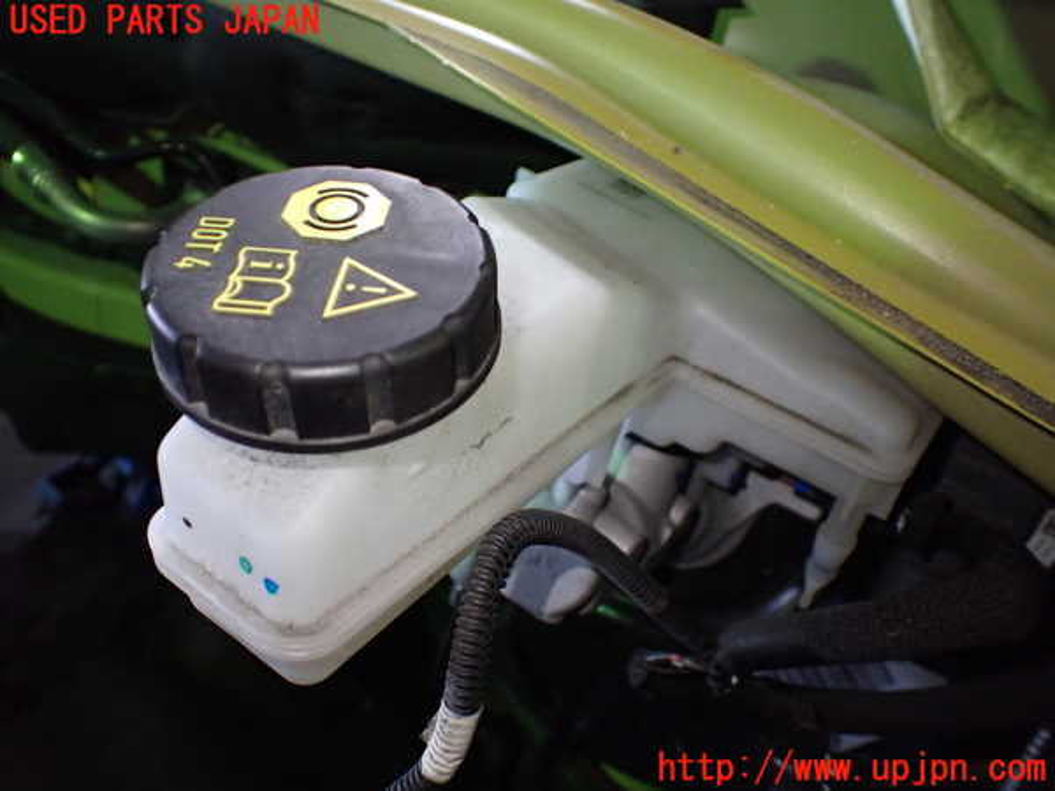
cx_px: 528
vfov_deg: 46.8
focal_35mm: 30
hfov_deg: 60.0
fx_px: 914
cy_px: 396
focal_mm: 5.4
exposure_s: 1/125
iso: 640
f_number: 2.3
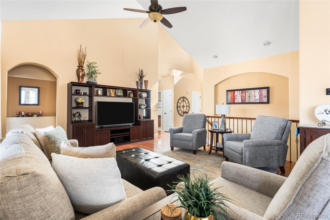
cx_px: 165
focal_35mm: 18
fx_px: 160
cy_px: 110
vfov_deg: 68.9
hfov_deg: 91.6
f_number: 8
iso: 400
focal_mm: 17.5
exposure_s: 1/4
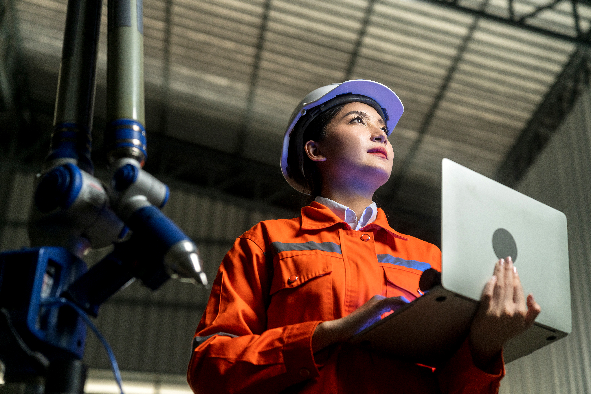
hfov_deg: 35.0
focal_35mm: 57
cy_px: 197
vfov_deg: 23.8
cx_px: 296
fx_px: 936
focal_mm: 57
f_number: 2.8
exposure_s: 1/250
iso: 500
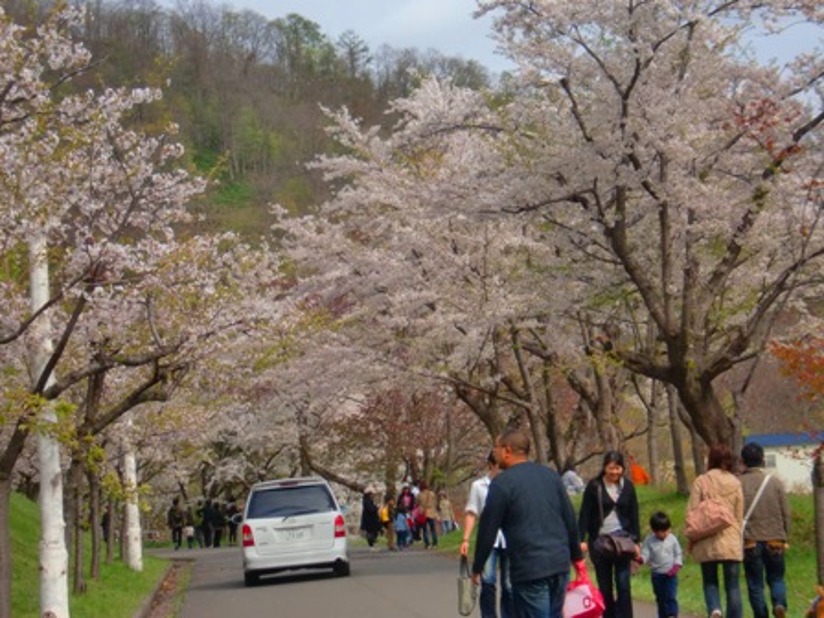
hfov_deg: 17.6
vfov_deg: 13.2
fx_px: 2666
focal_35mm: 112
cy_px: 309
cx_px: 412
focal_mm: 18.6
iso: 64
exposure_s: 1/320
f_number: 5.9
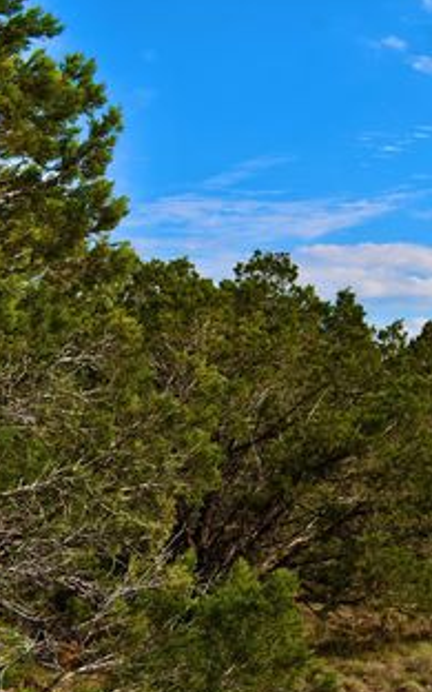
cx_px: 527
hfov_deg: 23.8
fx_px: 923
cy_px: 347
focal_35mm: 49
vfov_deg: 41.1
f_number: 10
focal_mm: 20
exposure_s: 1/200
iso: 100
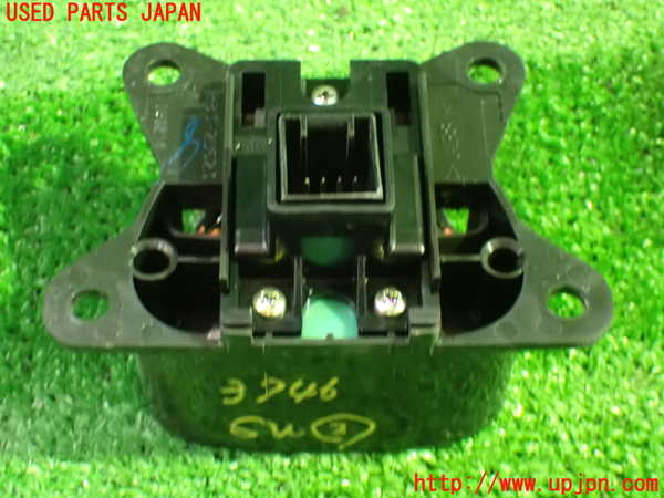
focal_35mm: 71
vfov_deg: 20.7
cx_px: 332
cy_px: 249
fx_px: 1362
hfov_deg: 27.4
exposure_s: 1/8
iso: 1600
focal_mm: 12.73
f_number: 3.9
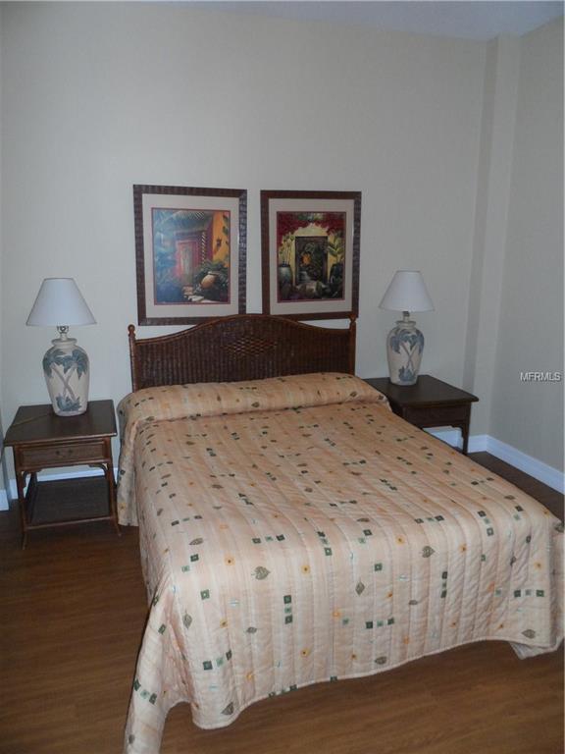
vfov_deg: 71.6
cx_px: 282
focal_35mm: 24
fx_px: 522
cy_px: 377
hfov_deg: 56.8
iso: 240
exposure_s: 1/30
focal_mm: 4
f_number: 3.2
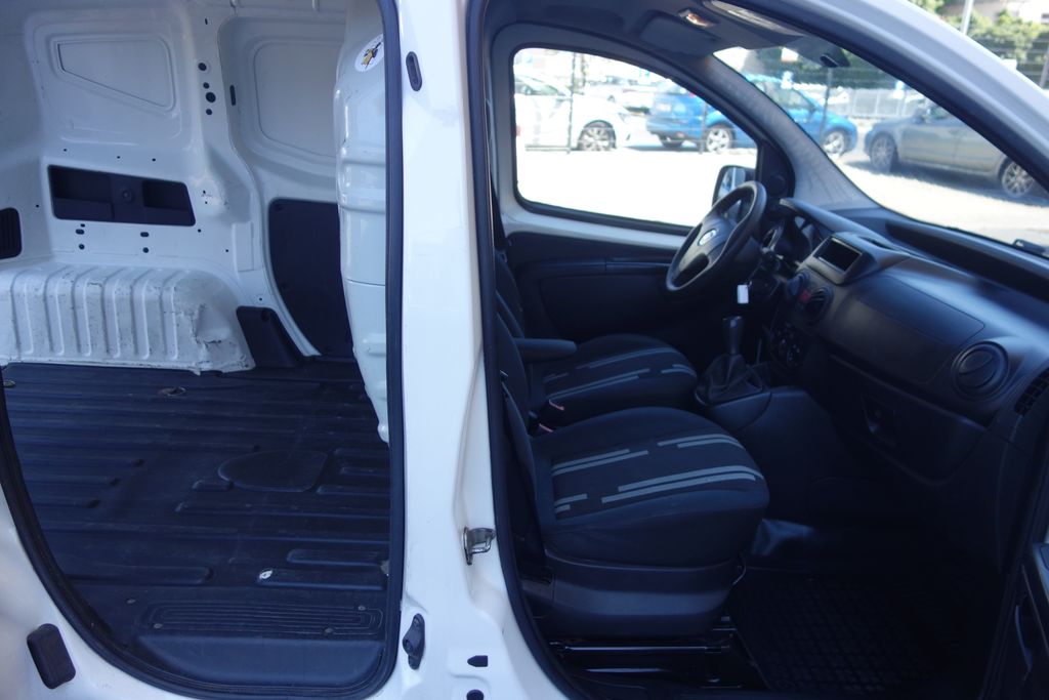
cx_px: 524
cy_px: 350
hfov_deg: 65.5
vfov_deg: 46.4
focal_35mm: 28
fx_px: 816
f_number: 1.8
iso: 125
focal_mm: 10.4
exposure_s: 1/500
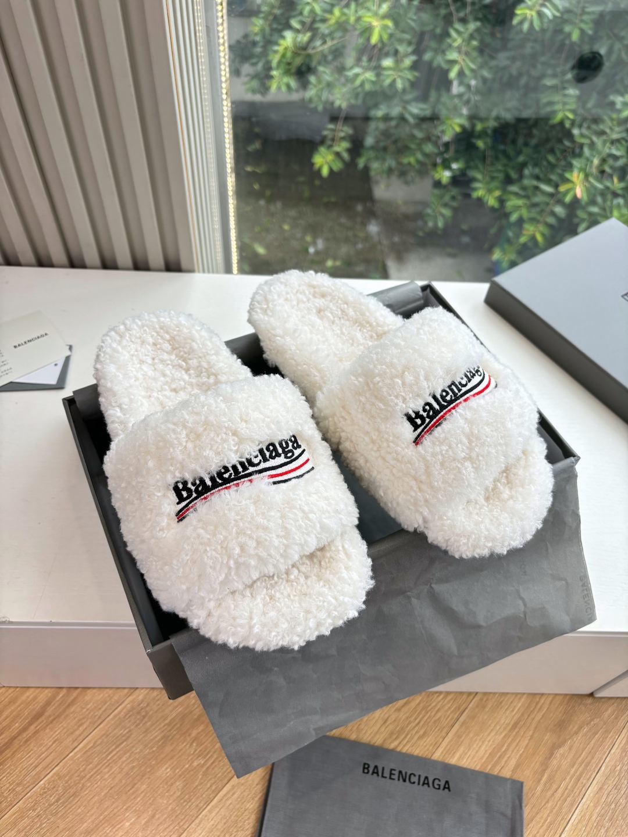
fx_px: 629
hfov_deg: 53.1
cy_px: 418
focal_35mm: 26
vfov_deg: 67.3
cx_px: 314
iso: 50
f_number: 1.6
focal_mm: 5.96
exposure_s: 1/597
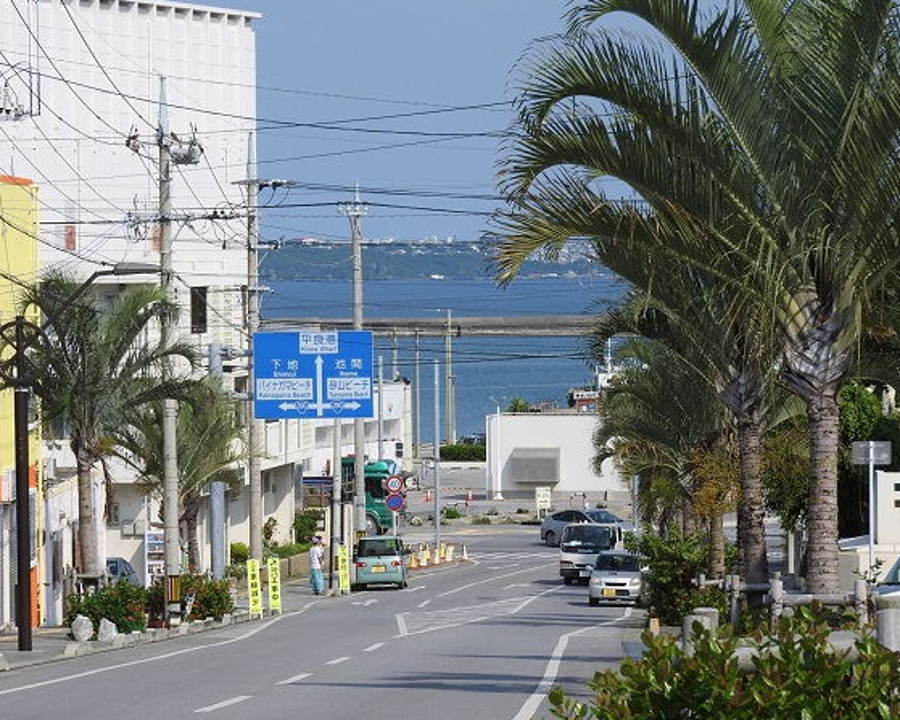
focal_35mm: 178
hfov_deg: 10.8
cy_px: 361
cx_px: 433
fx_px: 4740
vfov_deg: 8.7
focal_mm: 30.5
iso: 100
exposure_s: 1/800
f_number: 5.2
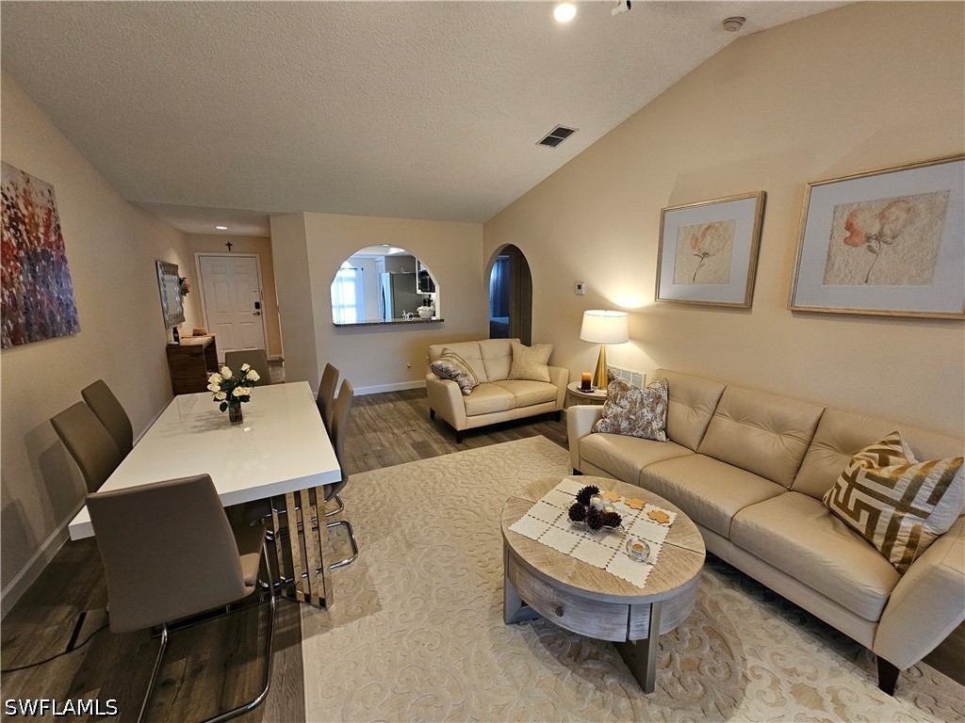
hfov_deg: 106.2
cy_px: 362
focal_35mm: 13
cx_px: 482
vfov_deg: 89.9
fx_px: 362
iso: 200
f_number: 2.2
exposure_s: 1/60
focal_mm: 2.2
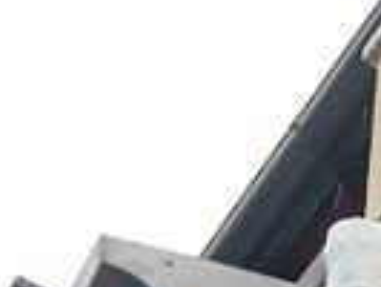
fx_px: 2269
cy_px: 333
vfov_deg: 7.2
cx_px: 337
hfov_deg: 9.6
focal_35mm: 206
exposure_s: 1/125
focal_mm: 11.5
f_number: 4.6
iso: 64
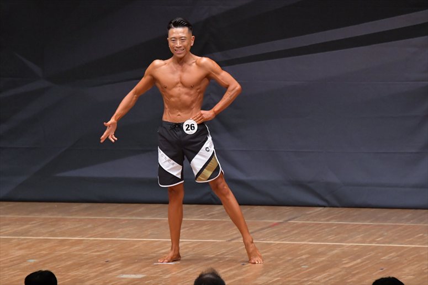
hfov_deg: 7.2
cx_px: 214
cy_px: 142
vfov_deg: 4.8
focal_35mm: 285
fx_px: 3387
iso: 6400
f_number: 5.6
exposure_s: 1/400
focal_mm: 190
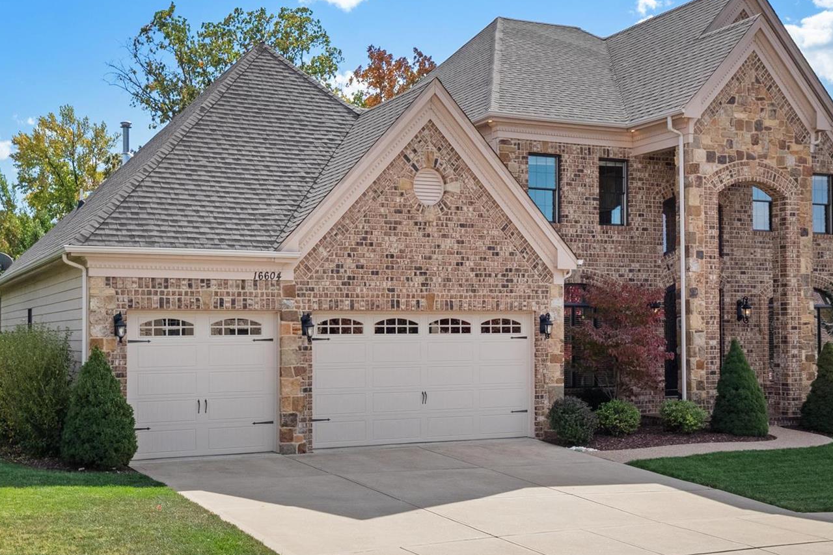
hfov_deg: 43.5
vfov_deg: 29.8
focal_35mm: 45
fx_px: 1041
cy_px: 318
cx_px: 359
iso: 400
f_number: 8
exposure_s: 1/320
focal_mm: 18
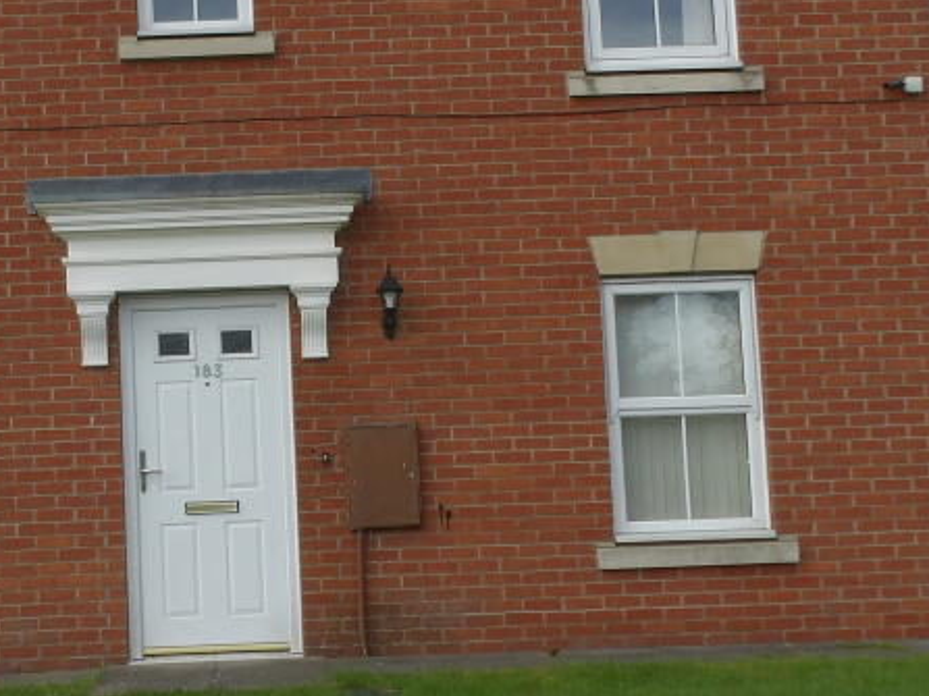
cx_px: 237
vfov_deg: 26.5
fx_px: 1476
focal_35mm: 55
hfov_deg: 34.2
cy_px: 314
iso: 100
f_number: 4.1
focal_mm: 4.3
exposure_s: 1/317
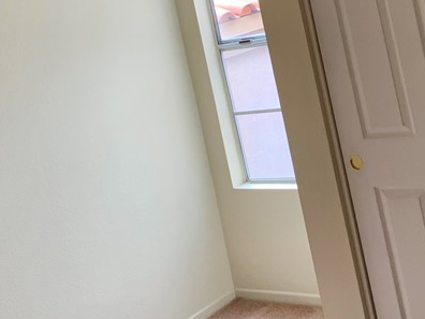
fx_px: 921
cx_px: 257
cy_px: -29
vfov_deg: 18.9
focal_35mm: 75
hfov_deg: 25.9
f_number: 1.8
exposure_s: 1/60
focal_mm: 3
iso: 50
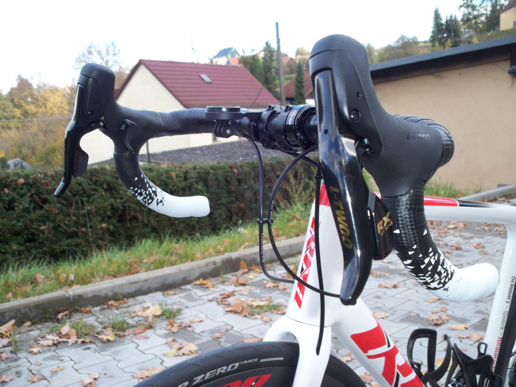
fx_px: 552
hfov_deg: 50.1
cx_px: 258
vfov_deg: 38.7
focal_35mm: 37
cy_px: 194
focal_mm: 7.9
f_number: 3.4
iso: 64
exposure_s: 1/60
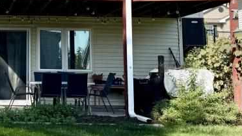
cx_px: -1
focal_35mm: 90
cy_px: -18
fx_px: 577
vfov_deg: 13.1
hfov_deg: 22.7
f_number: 1.78
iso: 80
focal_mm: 6.76
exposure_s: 1/5319
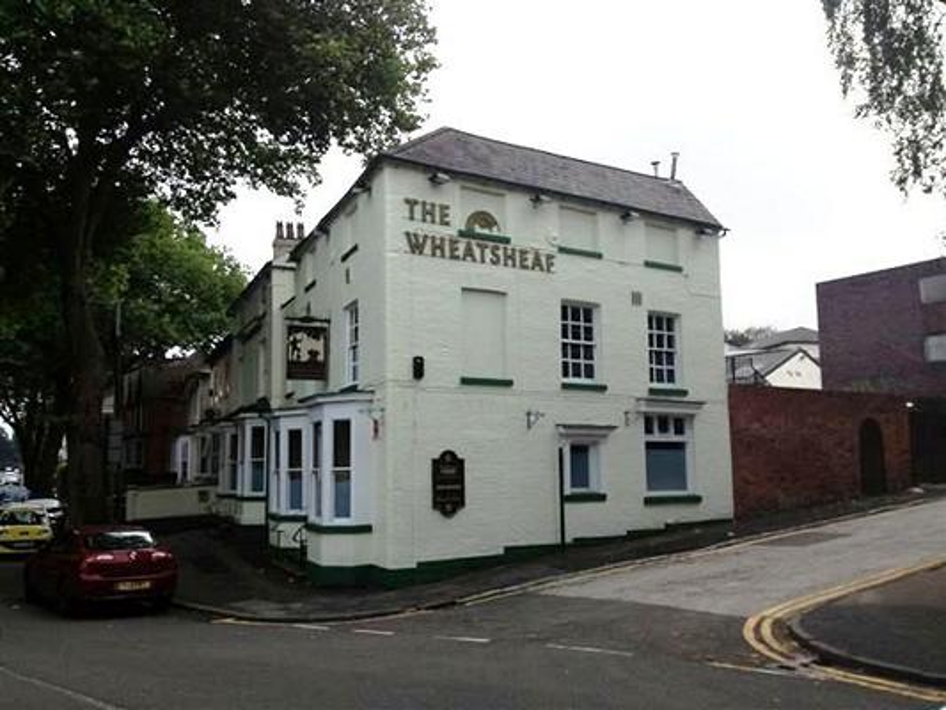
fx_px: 957
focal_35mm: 35
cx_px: 473
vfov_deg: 40.7
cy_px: 355
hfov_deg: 52.6
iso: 50
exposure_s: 1/1453
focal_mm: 4.28
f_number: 2.4
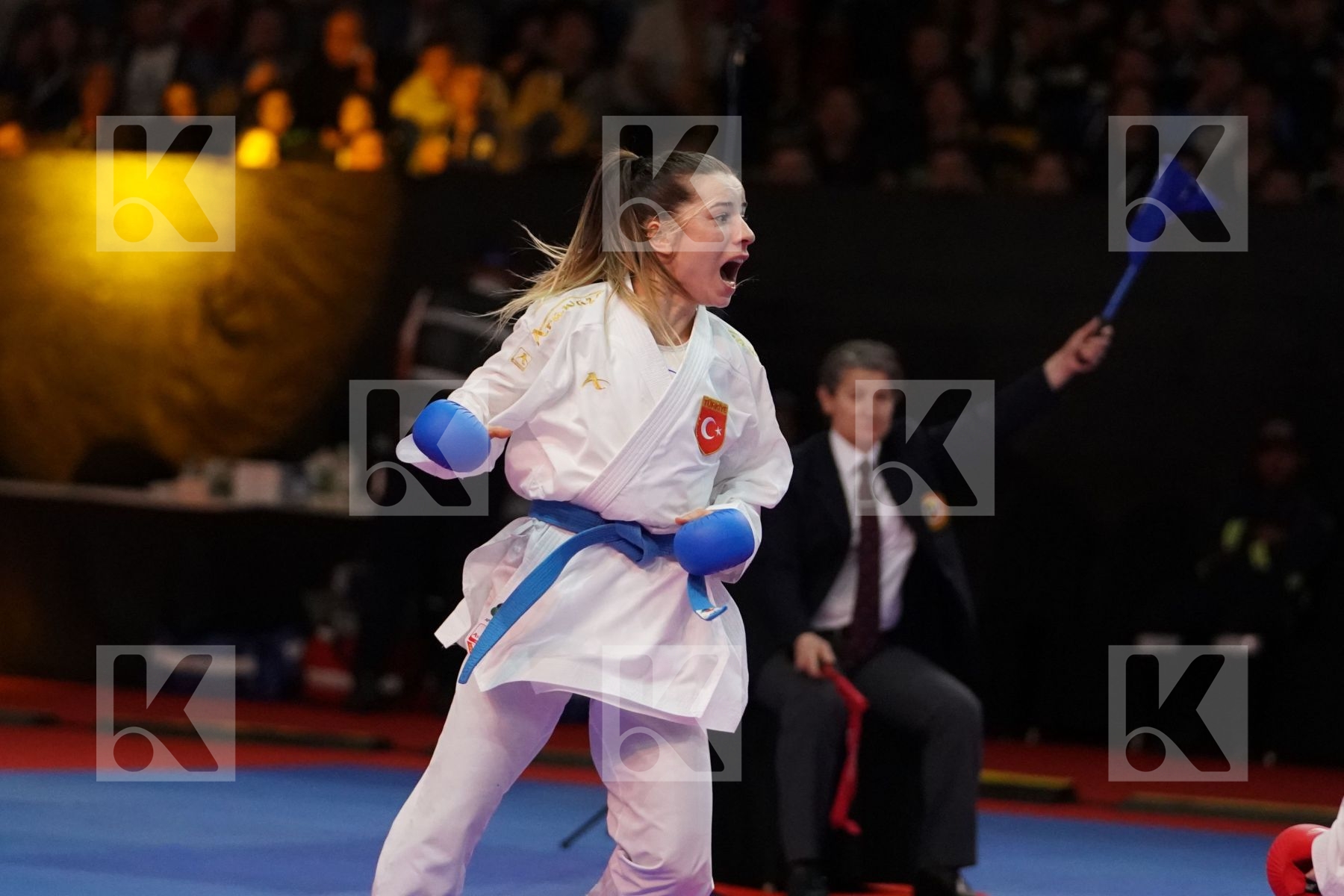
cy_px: 448
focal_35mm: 183
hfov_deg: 11.2
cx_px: 672
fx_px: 6831
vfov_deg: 7.5
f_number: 2.8
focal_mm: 122
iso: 6400
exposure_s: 1/1000
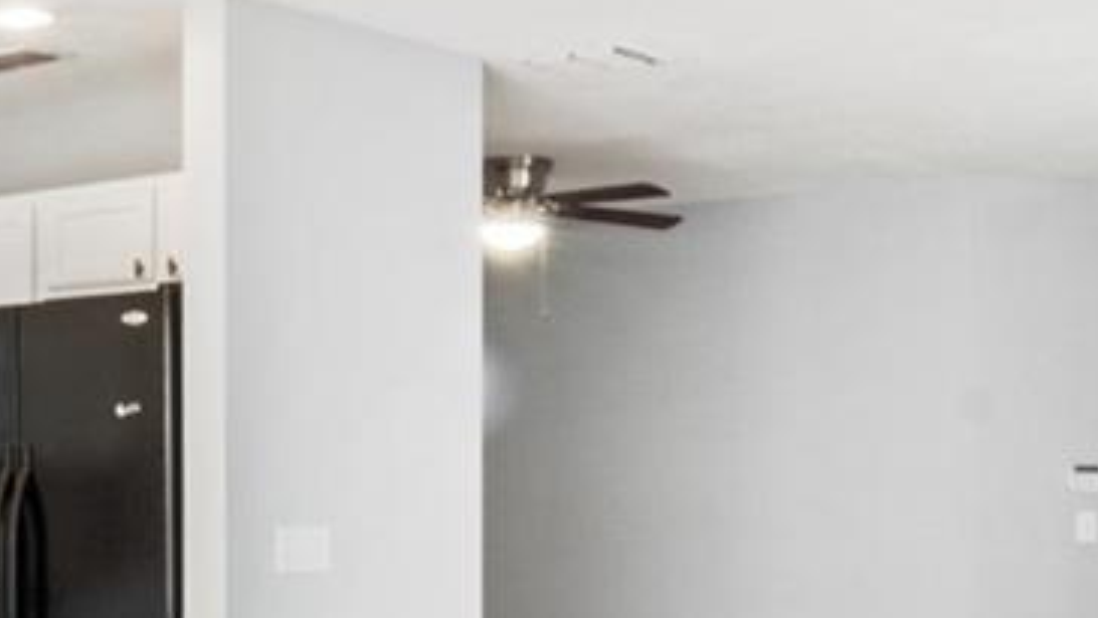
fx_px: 2009
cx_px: -24
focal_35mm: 69
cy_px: 555
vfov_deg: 17.2
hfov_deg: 28.5
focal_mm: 10
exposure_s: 1.3
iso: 320
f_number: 20
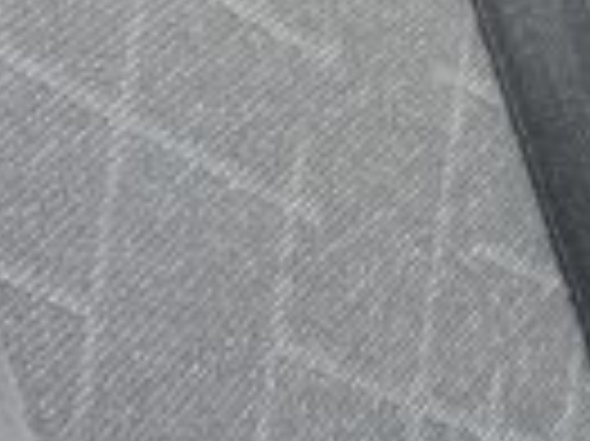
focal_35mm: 159
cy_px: -540
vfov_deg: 8.6
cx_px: 712
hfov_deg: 12.2
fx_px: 2708
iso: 64
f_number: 1.5
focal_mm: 5.7
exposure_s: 1/121
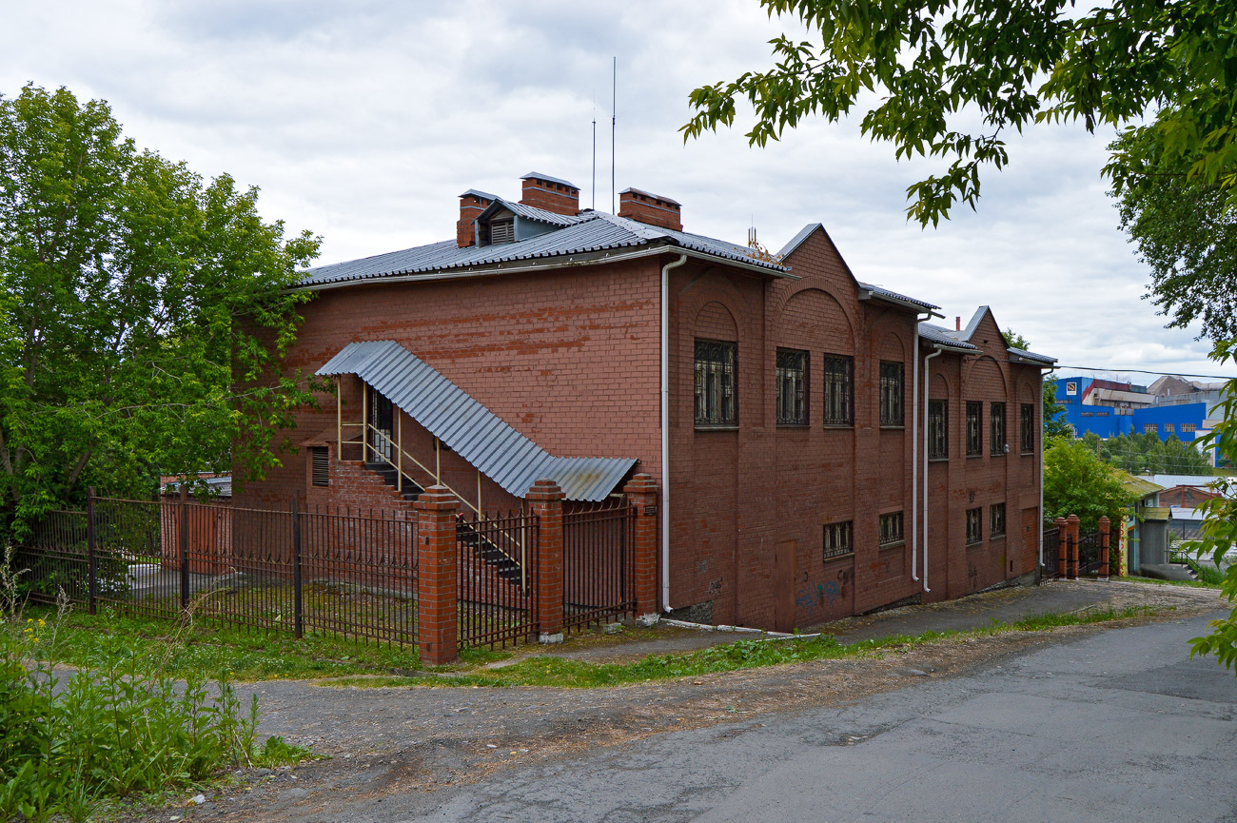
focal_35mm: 28
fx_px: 979
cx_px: 618
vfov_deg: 45.6
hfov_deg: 64.6
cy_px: 412
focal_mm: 19
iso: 200
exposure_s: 1/160
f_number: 7.1
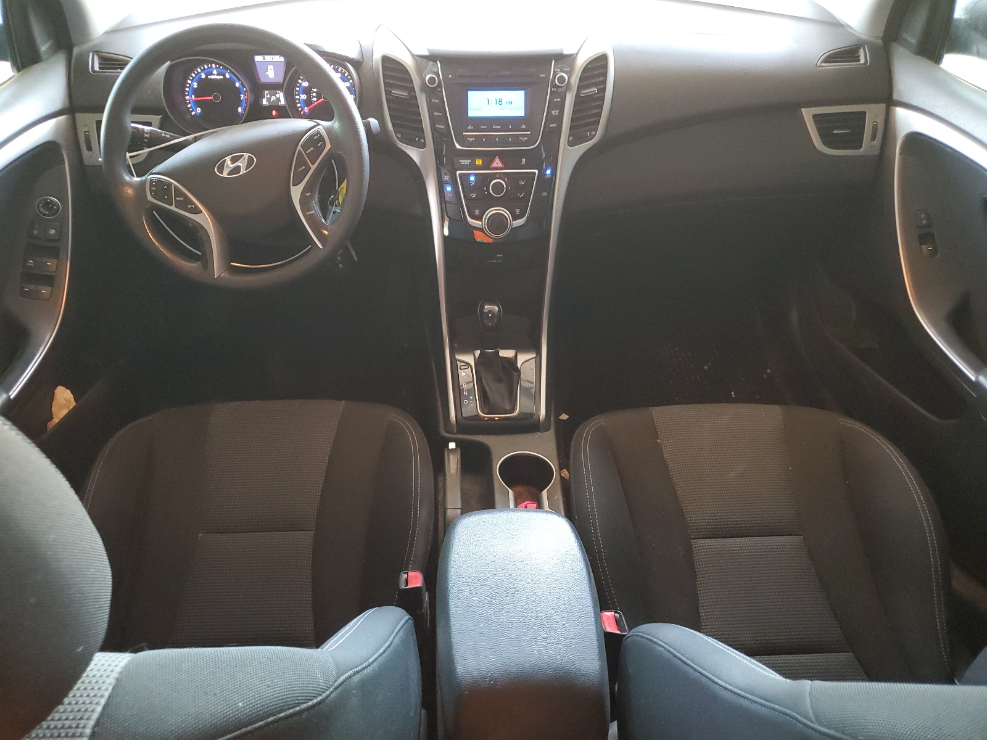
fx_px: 741
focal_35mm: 26
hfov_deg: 67.3
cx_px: 494
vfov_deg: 53.1
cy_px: 370
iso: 314
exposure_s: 1/30
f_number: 1.5
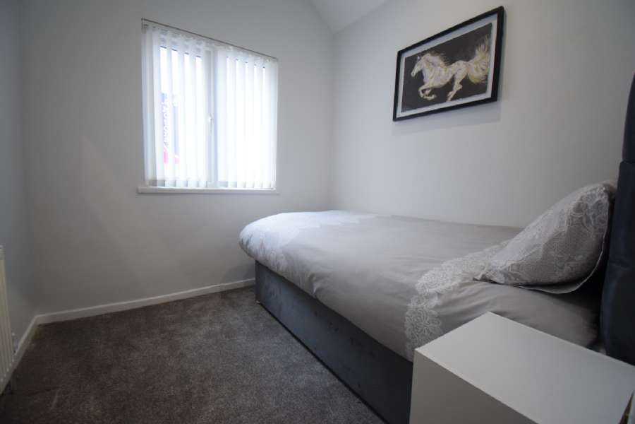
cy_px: 212
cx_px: 318
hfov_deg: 100.4
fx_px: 265
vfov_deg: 77.3
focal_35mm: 15
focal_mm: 10
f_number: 4.5
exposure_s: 1/60
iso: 1000
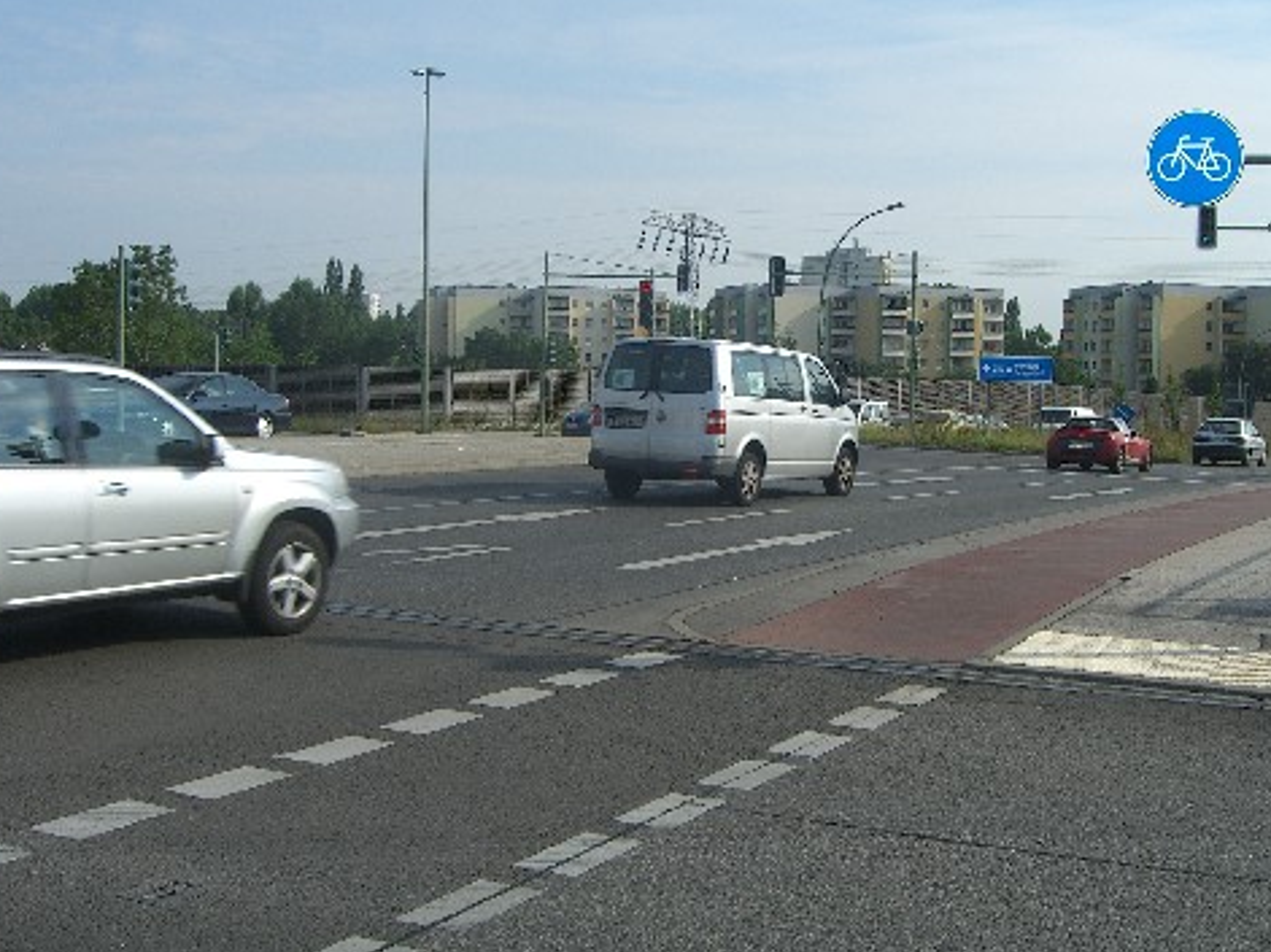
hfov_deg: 40.3
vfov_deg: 30.9
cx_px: 746
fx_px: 1725
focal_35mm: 47
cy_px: 479
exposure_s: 1/200
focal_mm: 7.9
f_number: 8
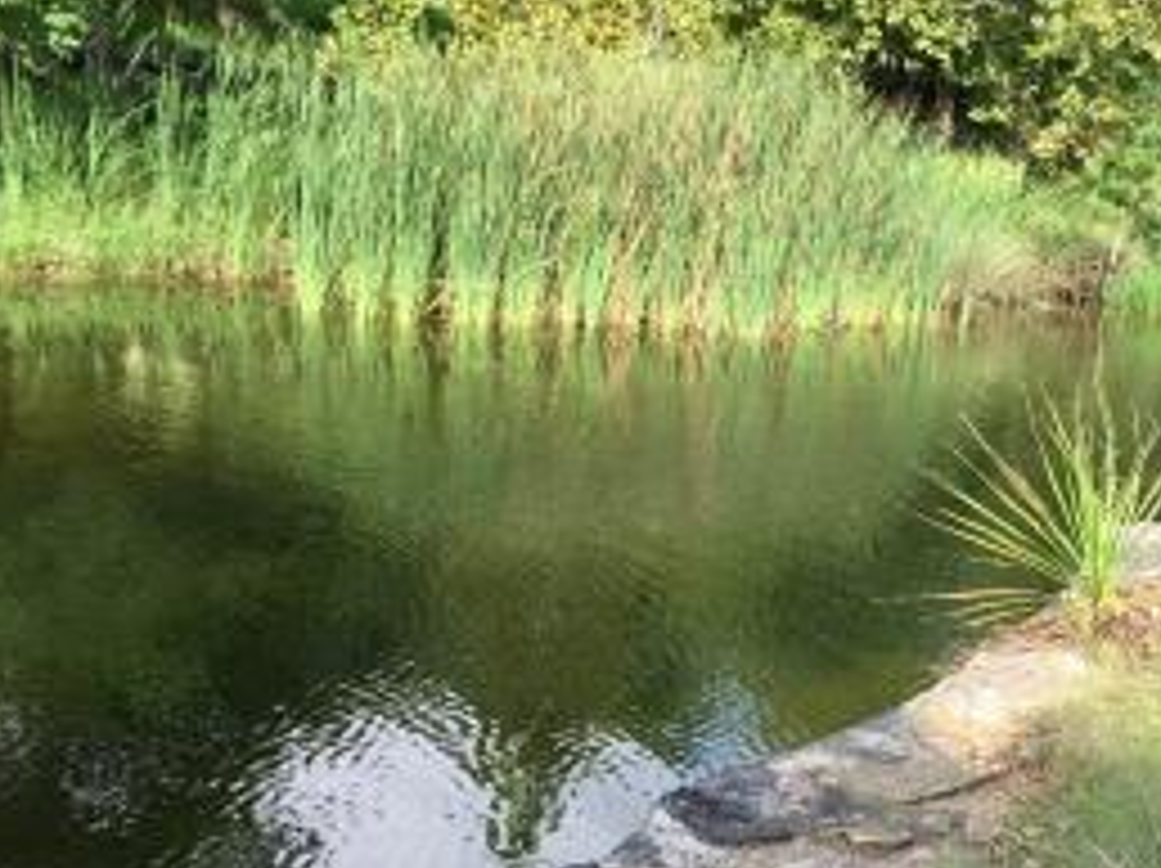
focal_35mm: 45
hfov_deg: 41.1
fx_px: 1508
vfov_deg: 32.0
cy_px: 553
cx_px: 846
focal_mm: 4.15
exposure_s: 1/599
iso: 32
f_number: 2.2
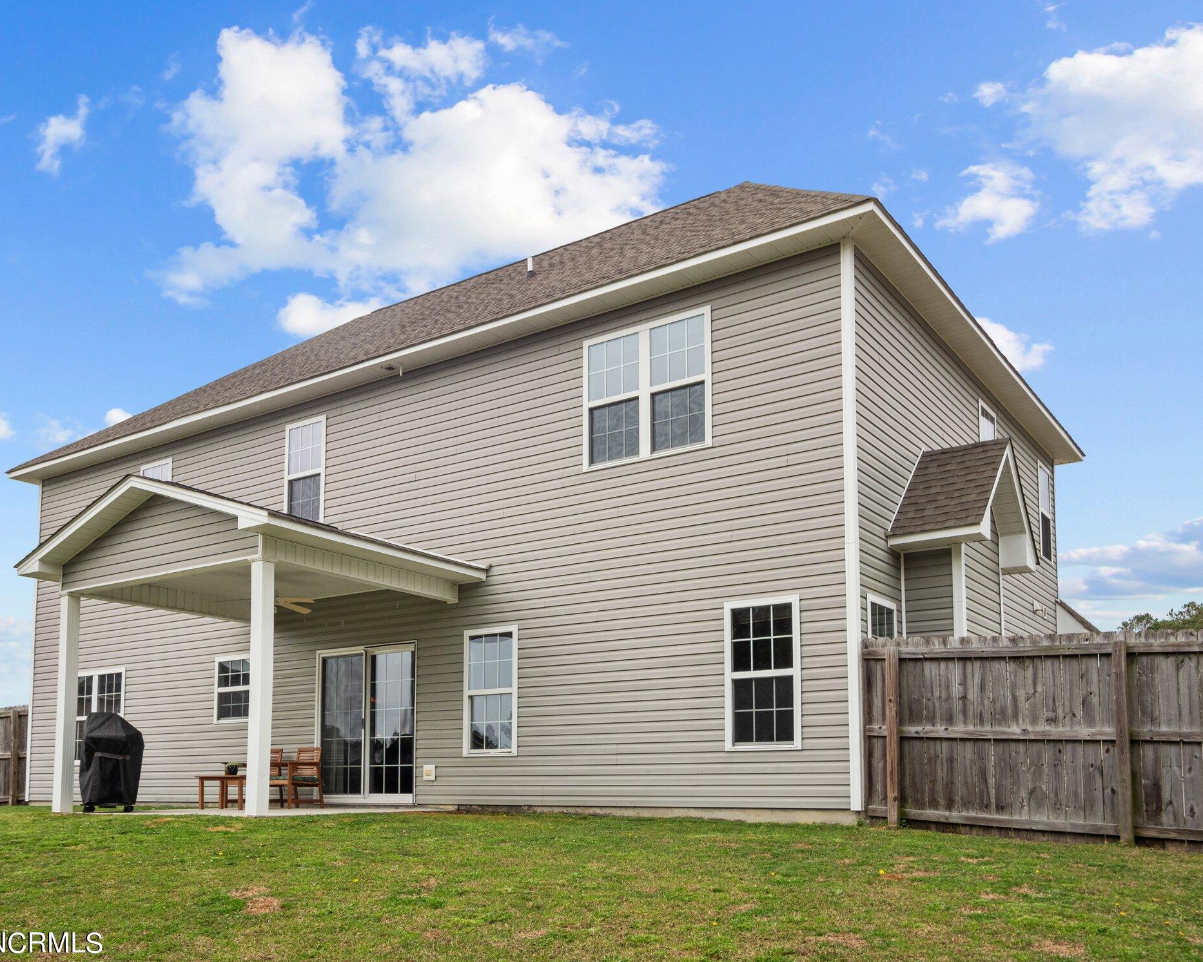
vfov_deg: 48.5
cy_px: 493
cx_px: 553
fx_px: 1068
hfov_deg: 58.7
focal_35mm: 30
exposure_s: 1/320
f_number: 5.6
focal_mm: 14
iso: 200
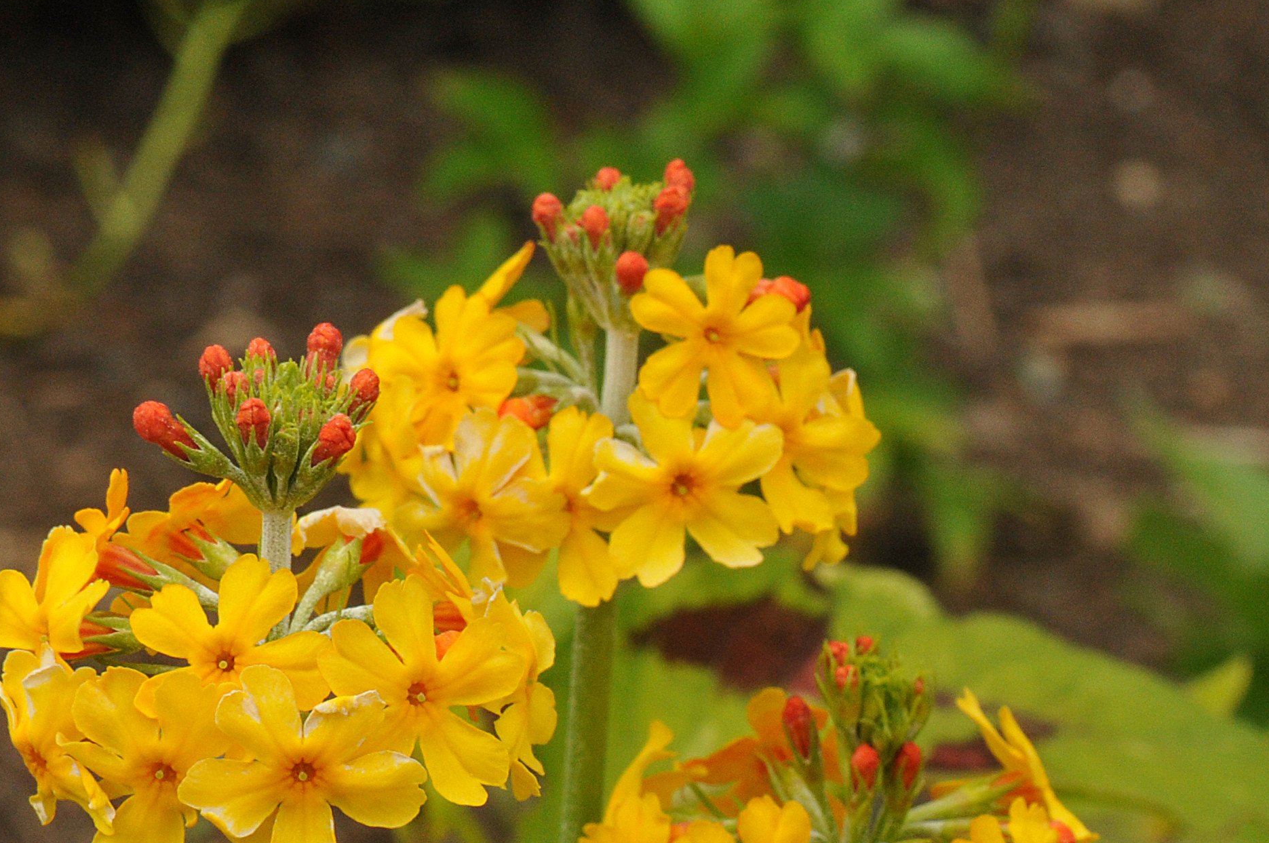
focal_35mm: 292
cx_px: 1189
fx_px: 10286
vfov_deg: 4.7
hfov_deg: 7.0
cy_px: 766
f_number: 14
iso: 500
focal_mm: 85
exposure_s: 1/200
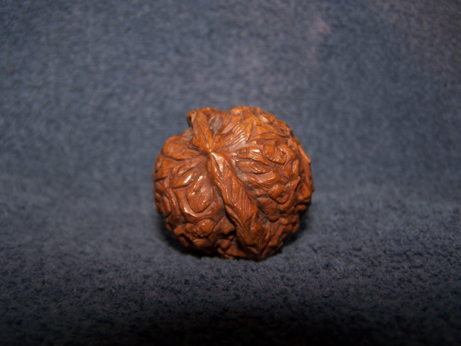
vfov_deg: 37.7
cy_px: 173
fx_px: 506
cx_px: 230
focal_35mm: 38
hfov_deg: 49.0
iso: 80
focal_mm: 6.3
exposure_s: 1/60
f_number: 2.8
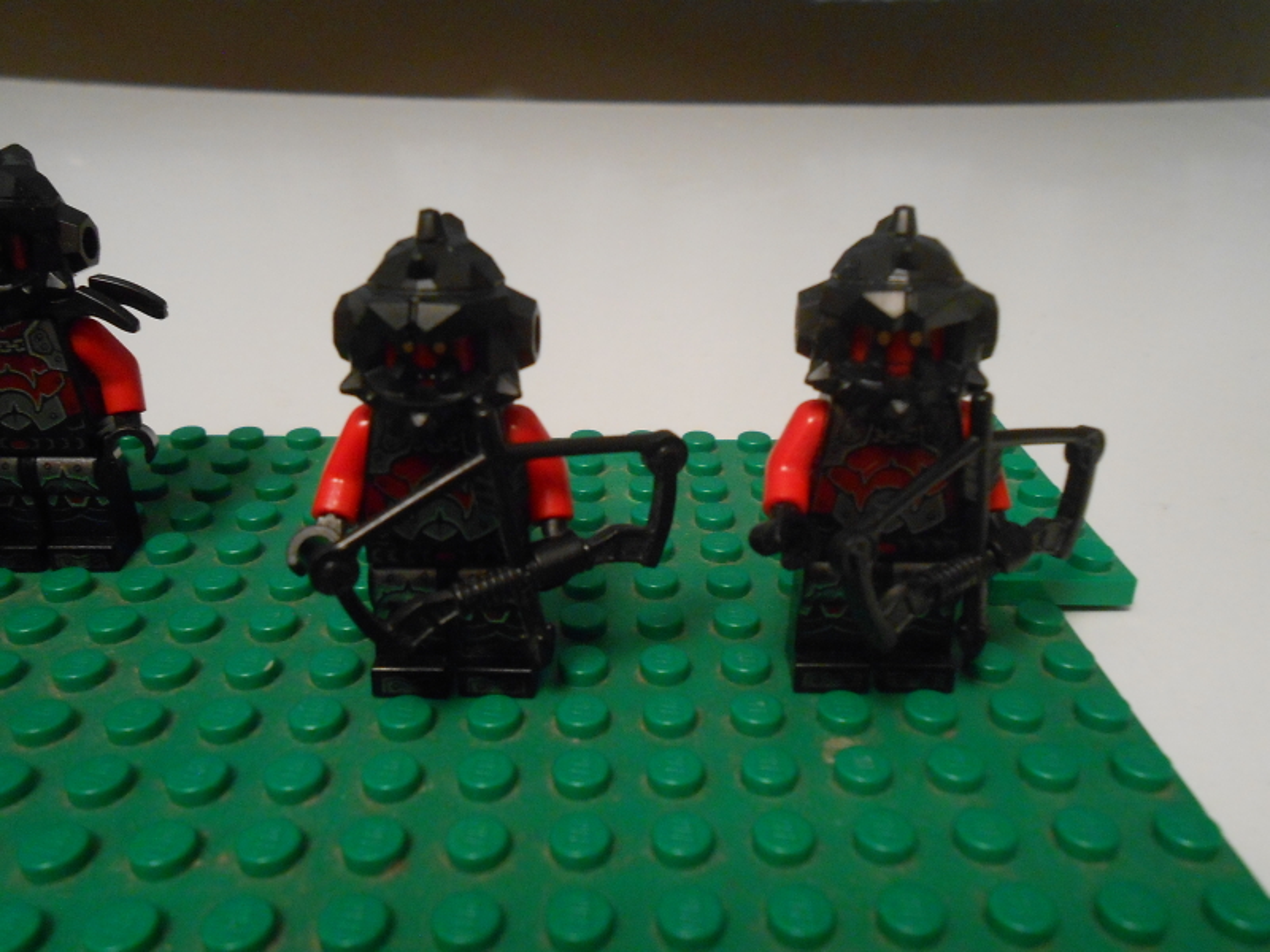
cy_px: 476
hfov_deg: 60.0
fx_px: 1101
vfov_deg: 46.8
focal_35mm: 30
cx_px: 635
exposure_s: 1/3
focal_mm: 5.3
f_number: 3.8
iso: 400
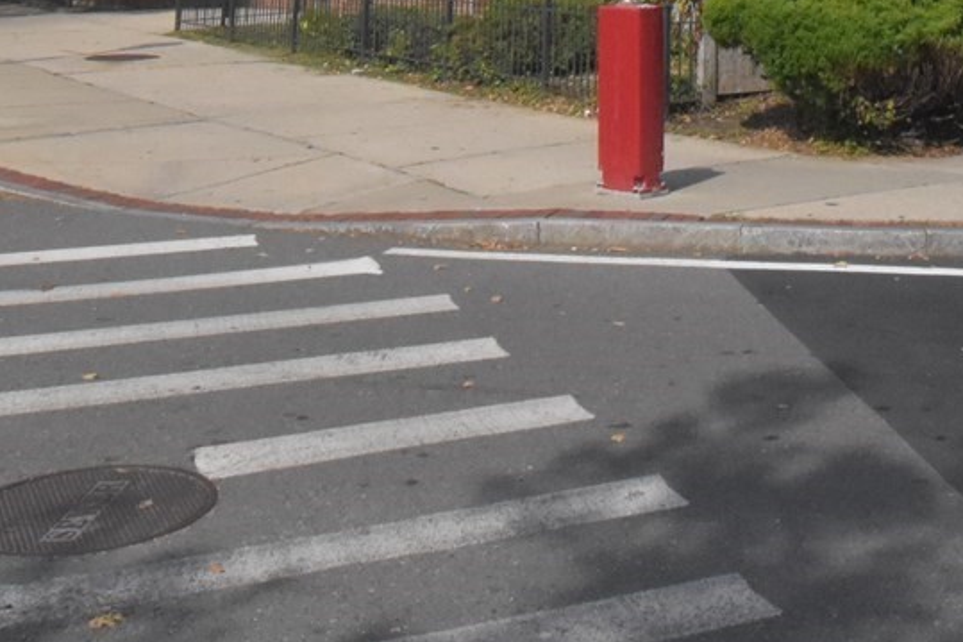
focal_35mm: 57
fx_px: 1524
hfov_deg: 33.4
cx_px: 854
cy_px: -335
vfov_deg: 20.2
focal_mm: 10
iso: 2500
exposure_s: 1/2000
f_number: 13
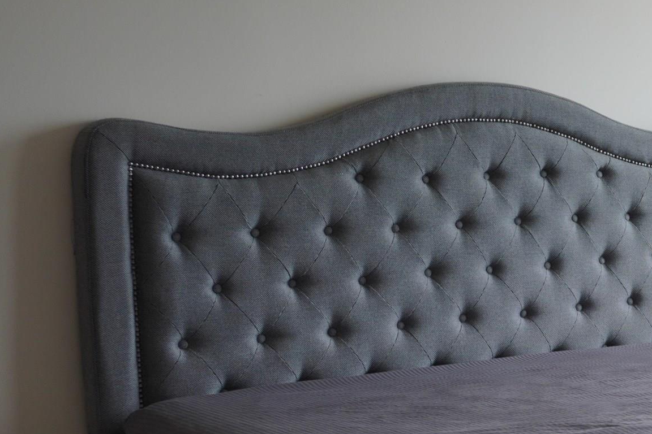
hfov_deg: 23.0
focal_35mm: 80
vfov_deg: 17.0
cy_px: 279
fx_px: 1449
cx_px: 813
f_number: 4
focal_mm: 20
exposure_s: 1/60
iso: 160
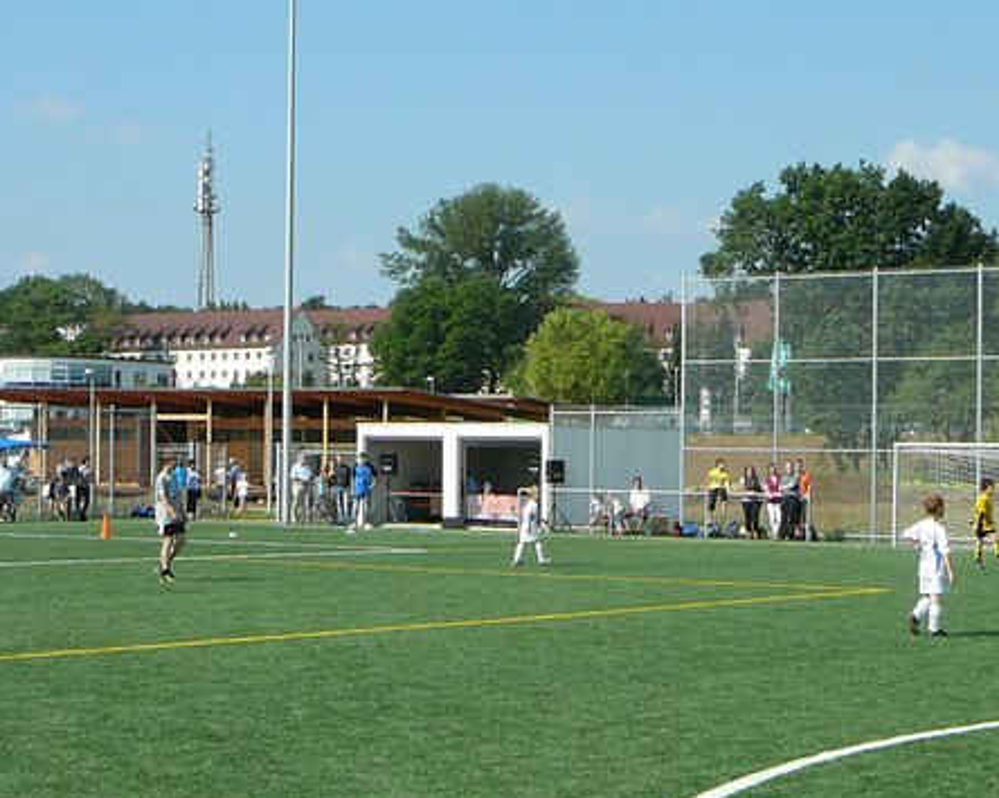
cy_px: 555
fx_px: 2276
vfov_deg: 19.8
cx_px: 688
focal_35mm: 77
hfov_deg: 24.6
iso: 80
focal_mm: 5.2
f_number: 5
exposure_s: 1/400
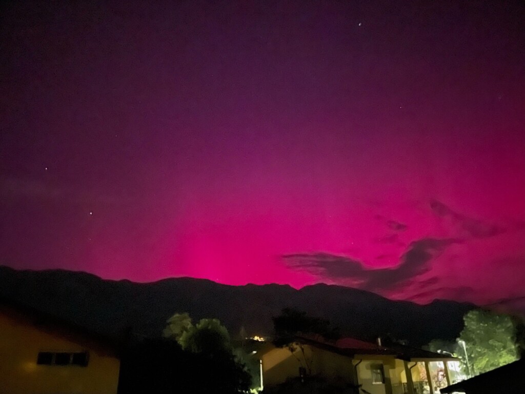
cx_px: 262
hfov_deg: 67.3
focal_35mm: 26
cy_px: 197
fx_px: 394
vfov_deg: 53.1
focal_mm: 4.2
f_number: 1.6
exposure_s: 1/2
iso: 10000
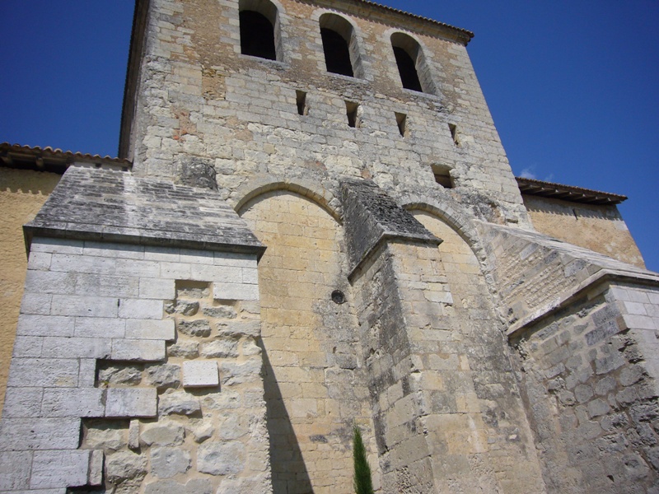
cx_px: 330
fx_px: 533
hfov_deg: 63.4
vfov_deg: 49.7
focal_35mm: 28
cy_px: 247
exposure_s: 1/640
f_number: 5.6
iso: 80
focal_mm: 4.6
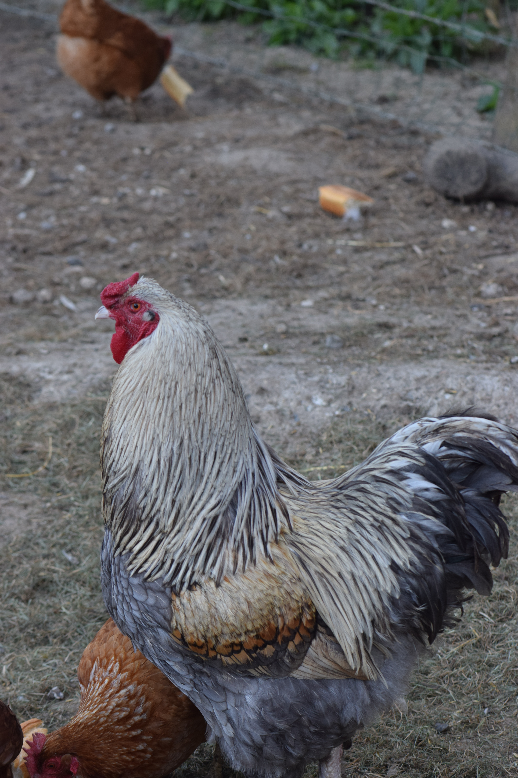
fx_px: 2752
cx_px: 259
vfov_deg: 16.1
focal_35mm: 128
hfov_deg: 10.8
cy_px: 389
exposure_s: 1/160
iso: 400
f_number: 5.6
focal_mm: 85
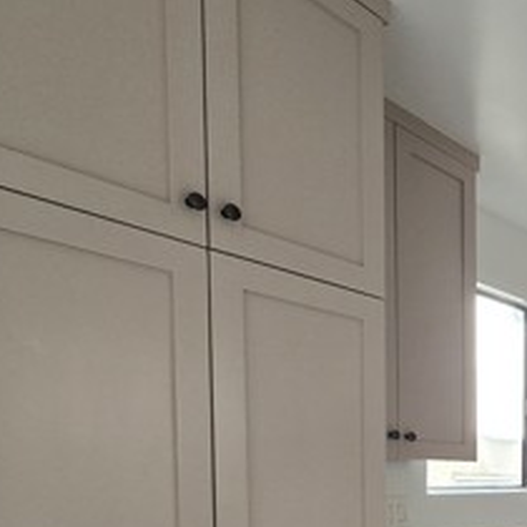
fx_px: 603
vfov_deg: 41.5
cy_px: 519
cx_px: 705
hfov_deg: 33.0
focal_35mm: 35
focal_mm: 2.2
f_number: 2.2
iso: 64
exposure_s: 1/120
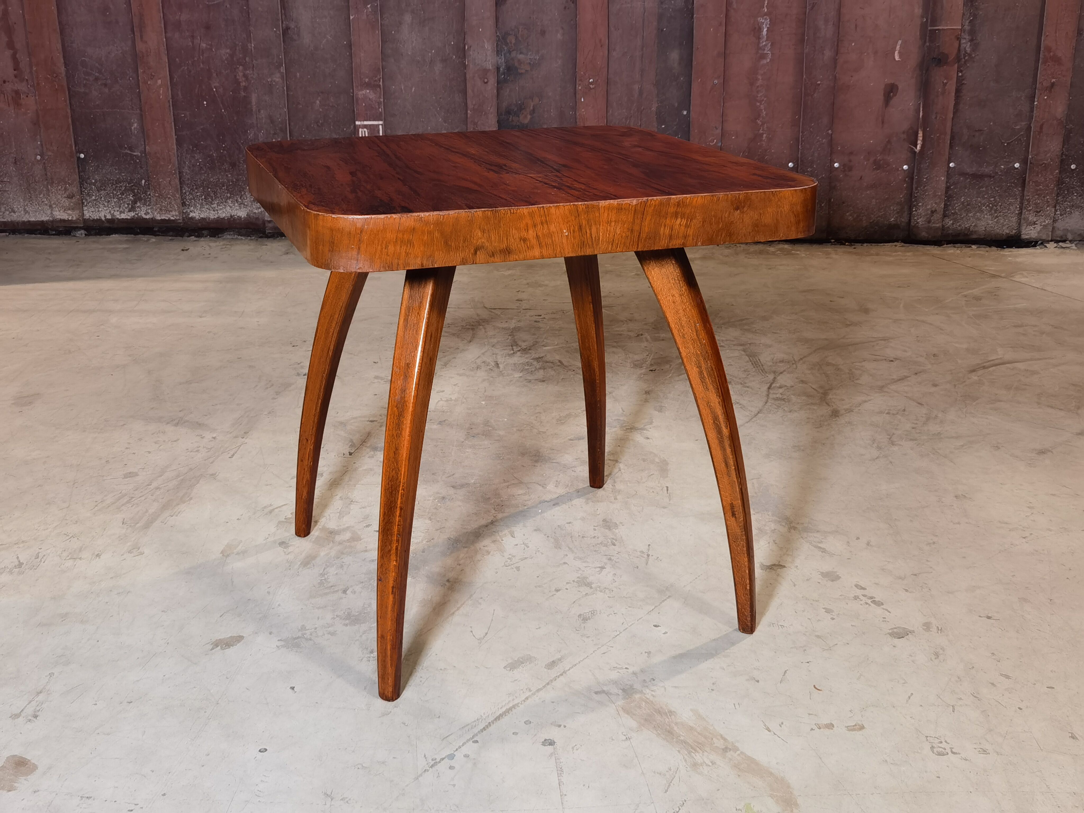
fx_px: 1221
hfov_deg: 47.9
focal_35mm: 39
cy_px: 406
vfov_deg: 36.8
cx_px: 542
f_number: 1.9
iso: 125
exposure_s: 1/50
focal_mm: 6.71
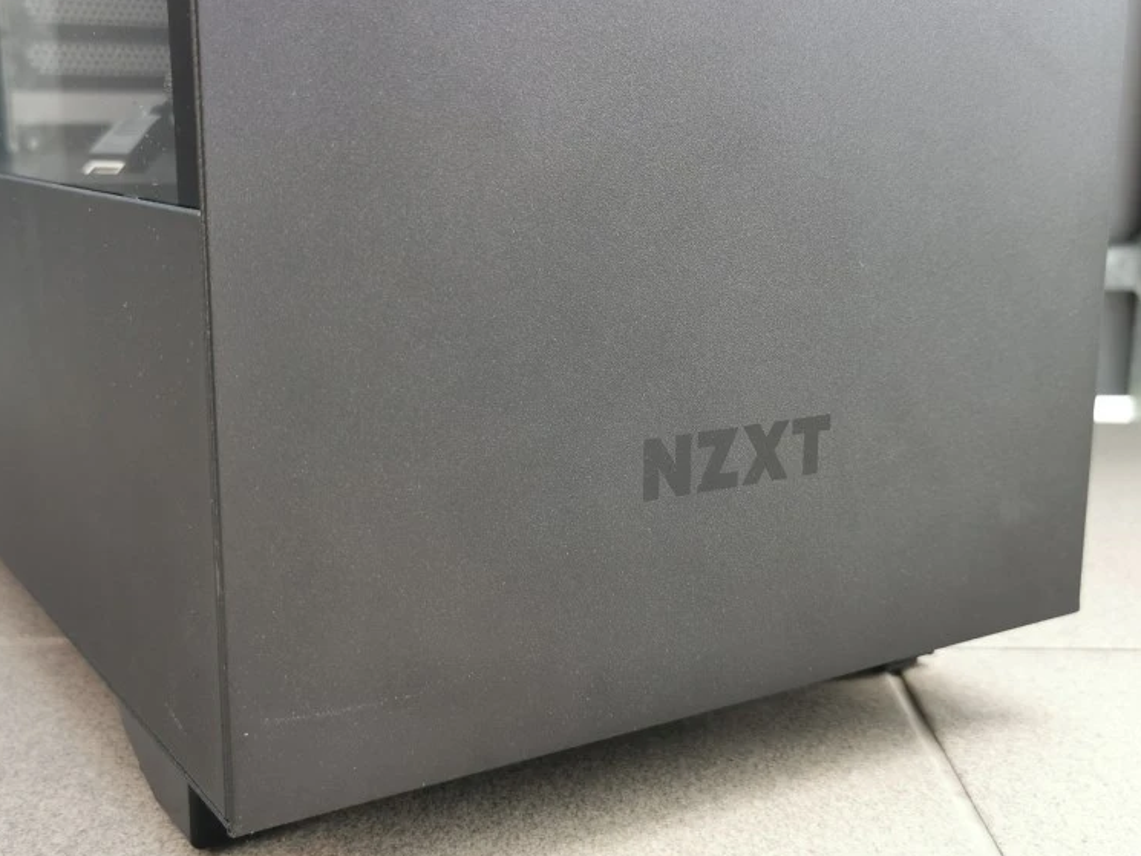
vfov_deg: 32.9
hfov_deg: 42.9
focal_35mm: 44
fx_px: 1451
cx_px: 554
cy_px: 418
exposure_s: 1/100
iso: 100
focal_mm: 5.56
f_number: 1.6
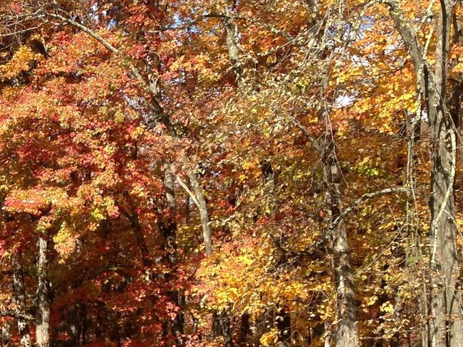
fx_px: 1391
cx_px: -244
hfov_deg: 17.0
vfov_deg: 13.8
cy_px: 405
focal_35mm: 104
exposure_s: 1/834
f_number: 2.4
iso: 64
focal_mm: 4.13
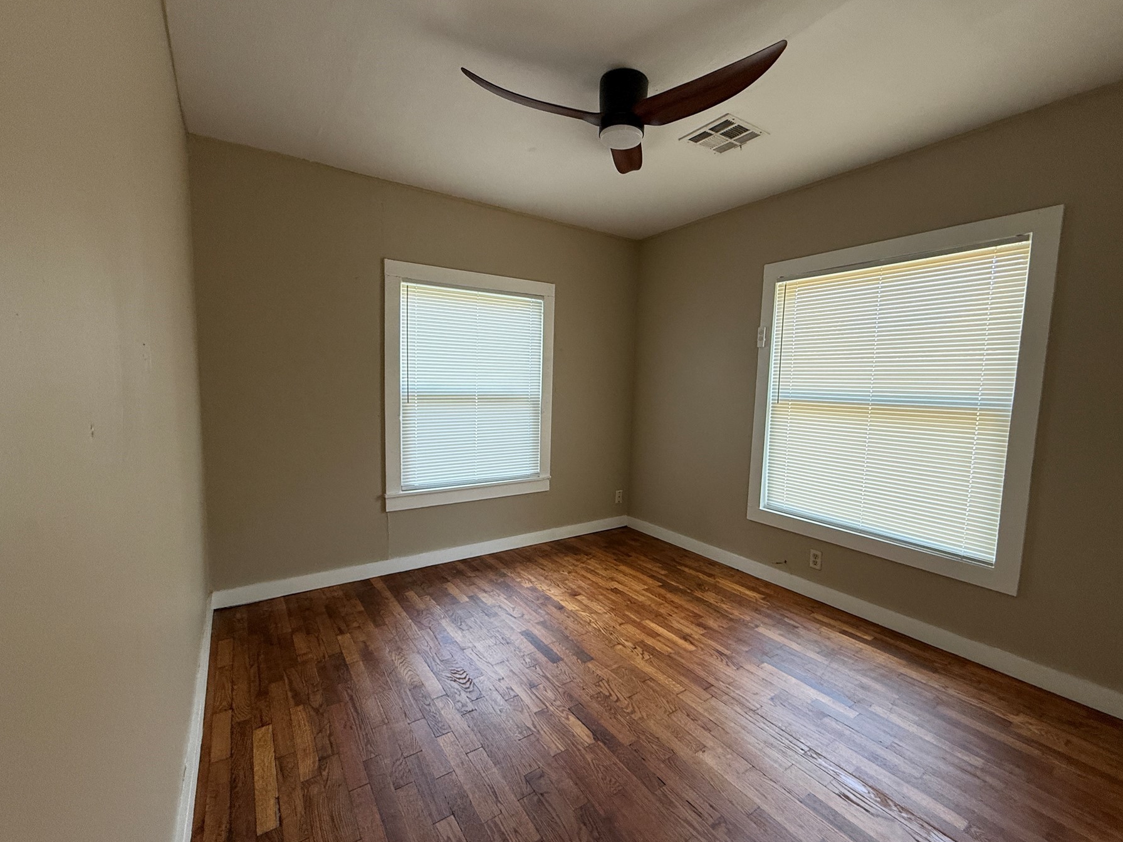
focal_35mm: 15
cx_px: 577
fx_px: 487
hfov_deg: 98.1
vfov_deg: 81.7
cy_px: 433
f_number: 2.2
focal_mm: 2.22
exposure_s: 1/99
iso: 200
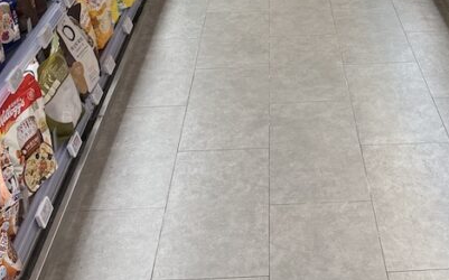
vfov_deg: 18.4
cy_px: -101
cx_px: 296
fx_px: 795
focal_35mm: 65
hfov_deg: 31.3
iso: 125
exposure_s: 1/100
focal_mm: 6.76
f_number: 1.78
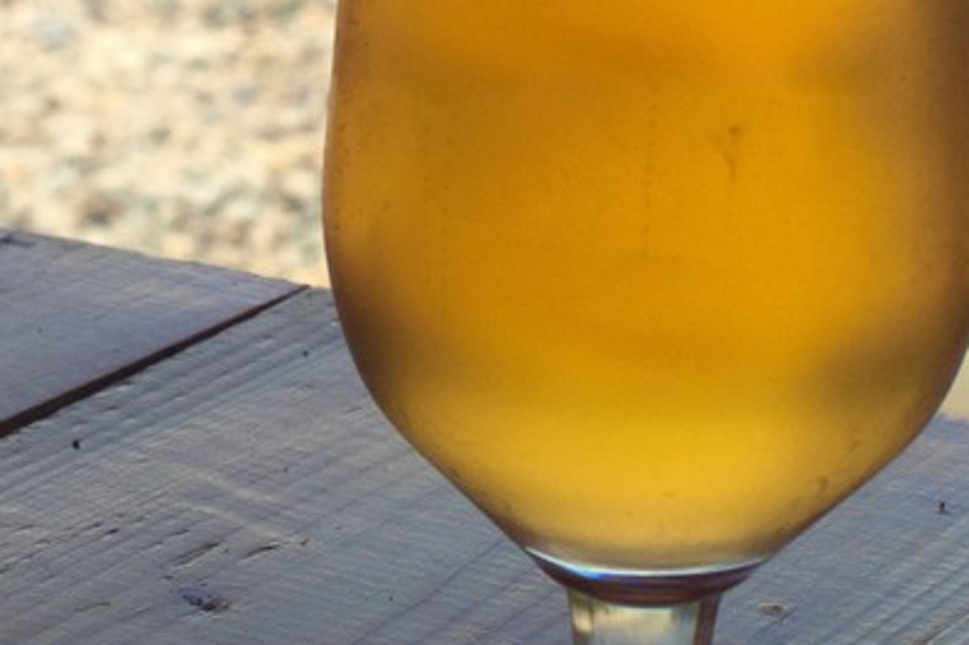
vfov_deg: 6.6
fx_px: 5515
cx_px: 297
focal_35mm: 205
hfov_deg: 10.0
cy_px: -204
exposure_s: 1/500
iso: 200
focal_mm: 45
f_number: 10
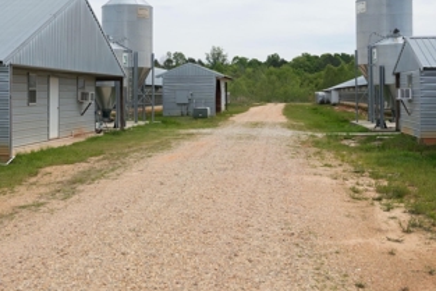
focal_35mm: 56
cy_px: 89
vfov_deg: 24.1
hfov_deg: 35.6
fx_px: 679
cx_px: 189
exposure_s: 1/4000
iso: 400
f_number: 4
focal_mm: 39
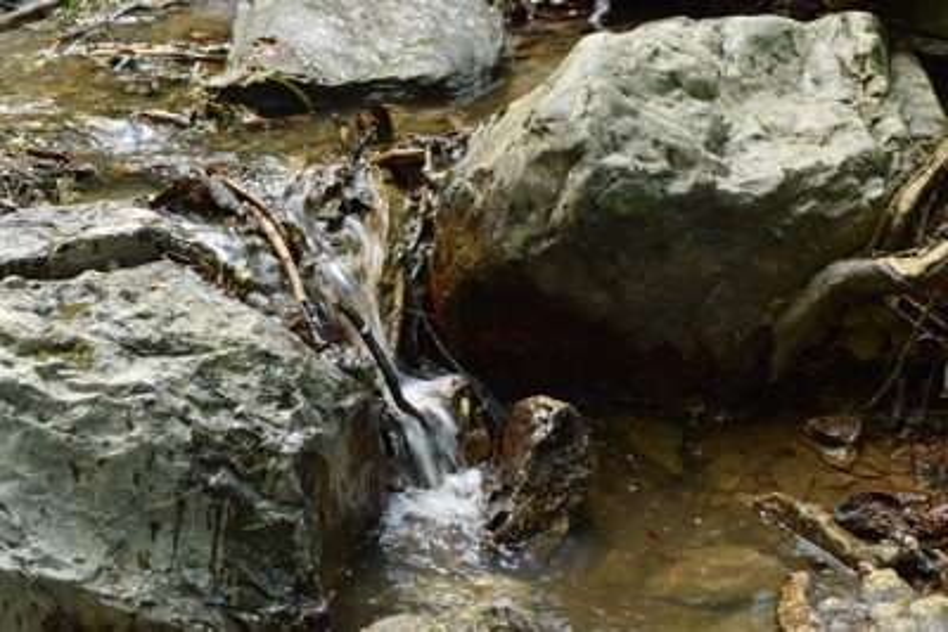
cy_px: 316
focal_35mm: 68
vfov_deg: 20.2
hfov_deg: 29.9
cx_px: 474
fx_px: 1778
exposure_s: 1/20
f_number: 6.3
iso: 320
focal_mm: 45
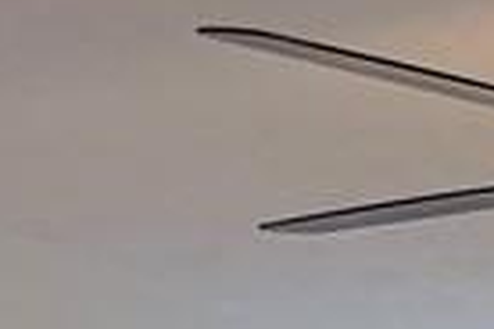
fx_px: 2538
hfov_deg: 9.1
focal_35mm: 185
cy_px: 1101
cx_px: 1453
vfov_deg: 6.5
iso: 160
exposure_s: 1/167
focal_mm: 6.76
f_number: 1.78
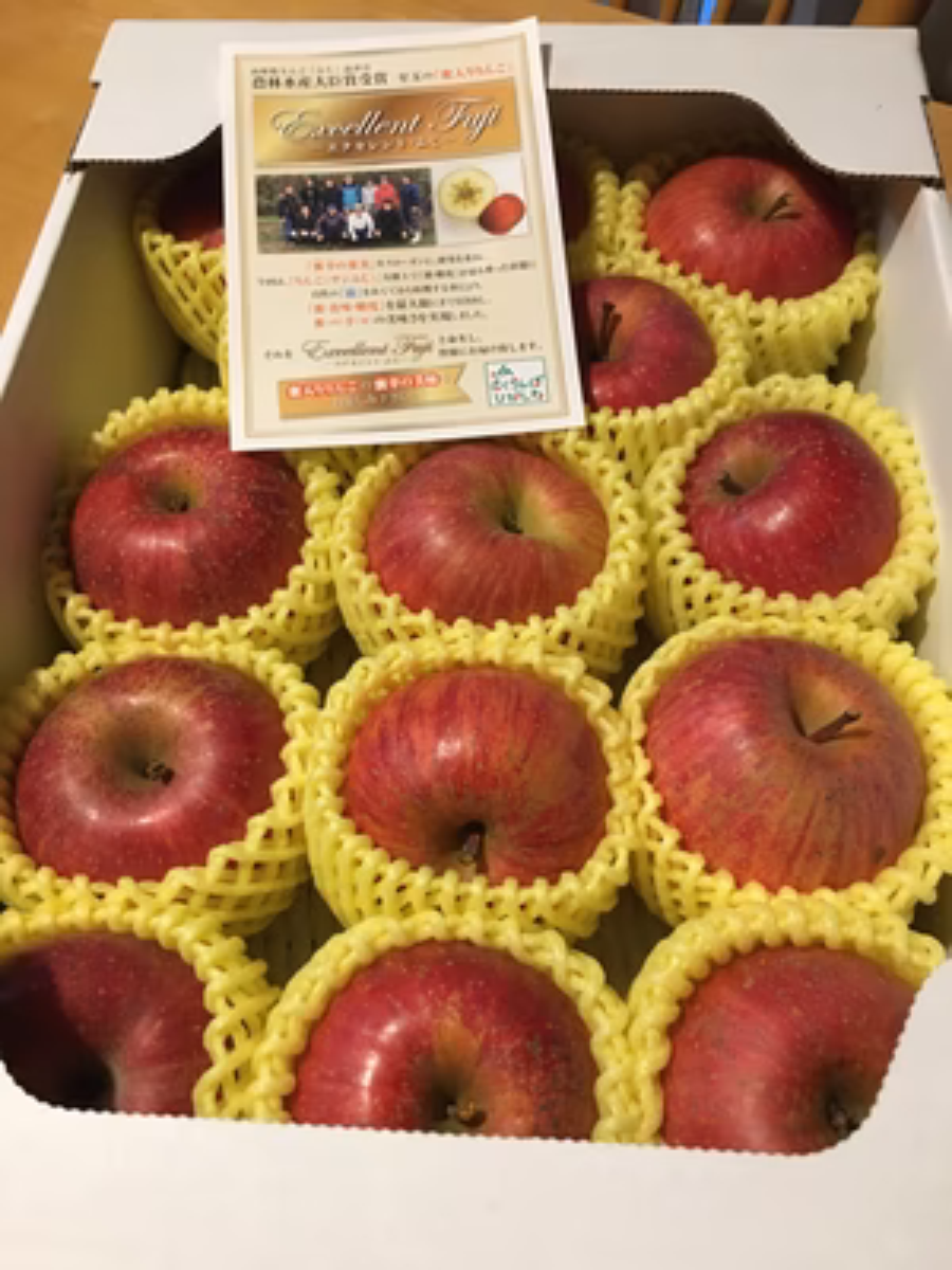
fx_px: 1063
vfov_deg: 61.7
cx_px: 476
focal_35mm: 29
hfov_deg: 48.2
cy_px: 635
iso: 200
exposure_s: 1/24
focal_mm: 4.15
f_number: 2.2
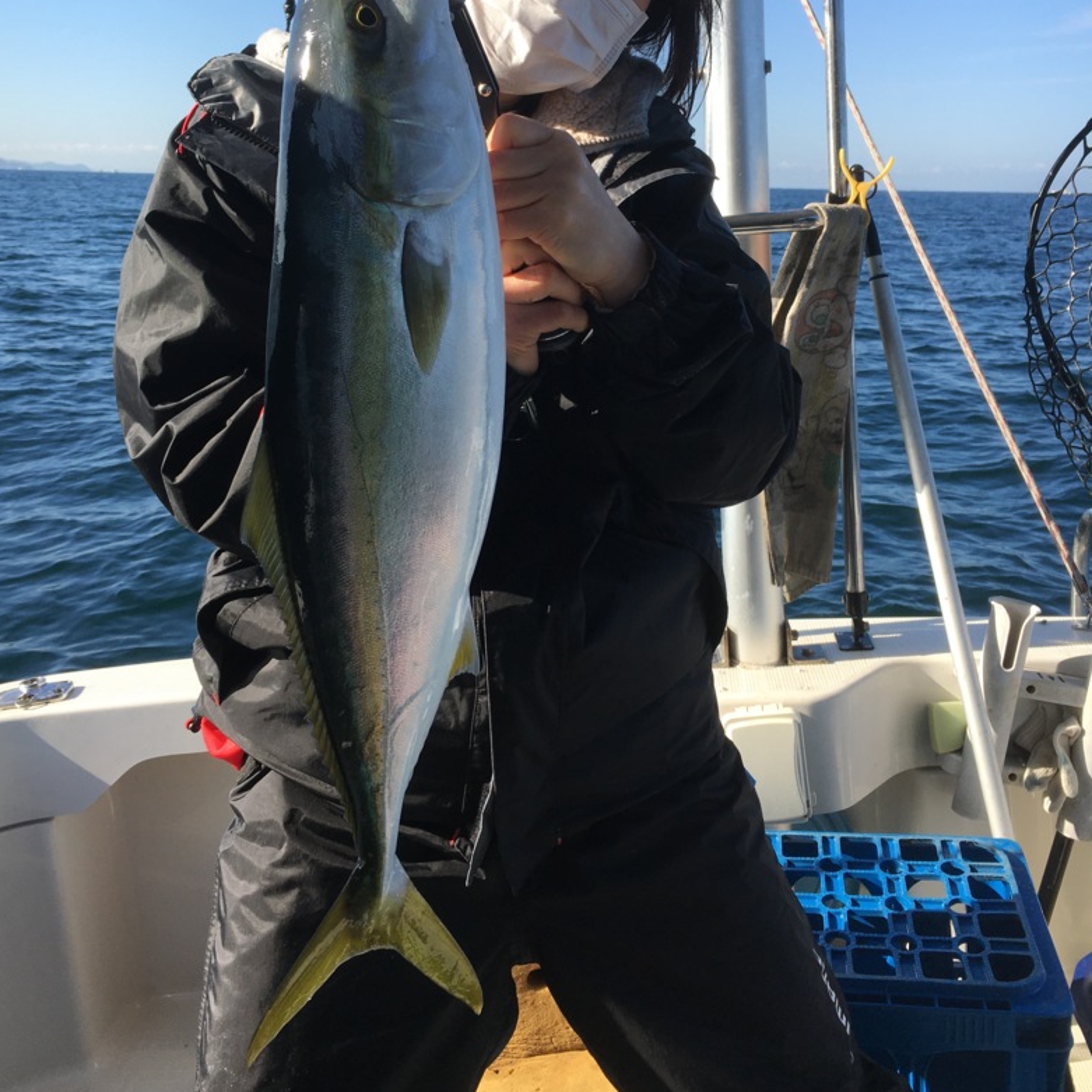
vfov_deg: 46.9
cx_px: 541
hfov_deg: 47.2
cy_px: 421
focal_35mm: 35
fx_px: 1249
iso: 25
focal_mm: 4.15
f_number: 2.2
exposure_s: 1/1012
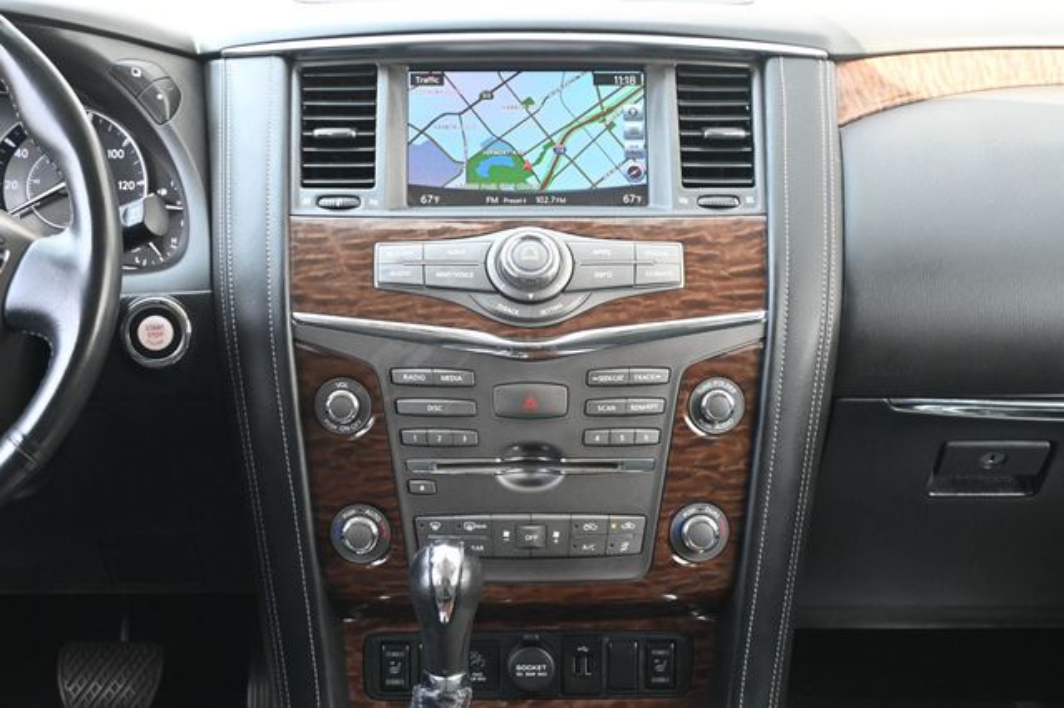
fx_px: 1506
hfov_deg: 38.9
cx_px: 532
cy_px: 354
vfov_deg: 26.5
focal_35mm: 51
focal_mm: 34
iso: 2000
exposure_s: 1/125
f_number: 5
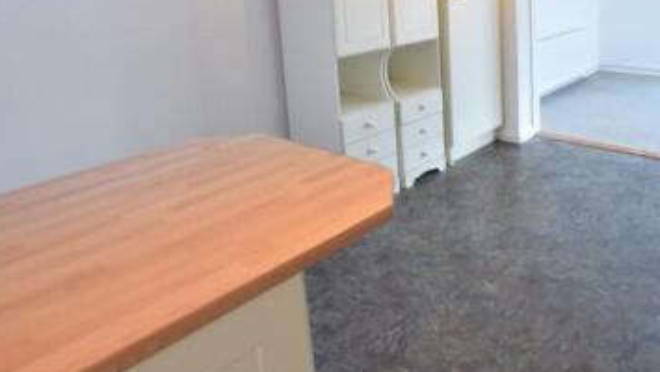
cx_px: 540
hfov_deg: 60.1
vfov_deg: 37.3
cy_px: 29
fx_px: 508
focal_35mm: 29
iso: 100
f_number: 5.6
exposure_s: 1/2.5
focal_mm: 10
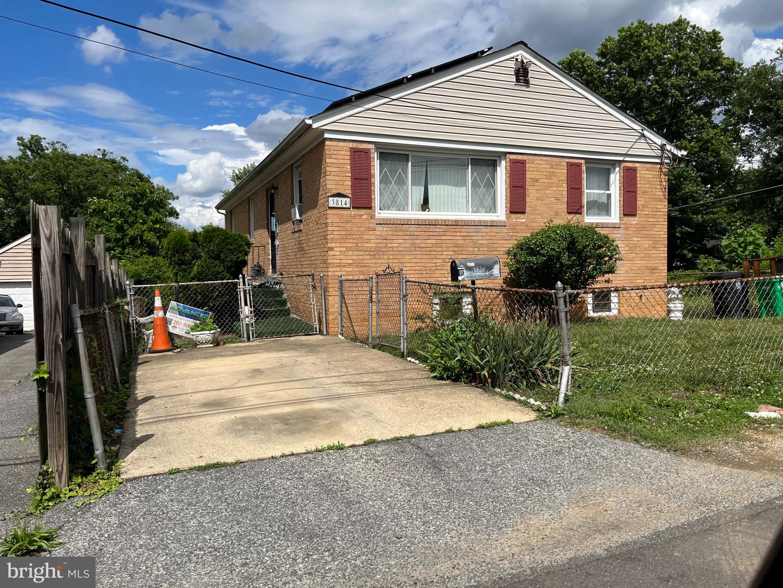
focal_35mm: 26
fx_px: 588
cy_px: 294
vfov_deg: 53.1
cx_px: 392
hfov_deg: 67.3
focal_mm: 5.1
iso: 50
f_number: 1.6
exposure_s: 1/6173
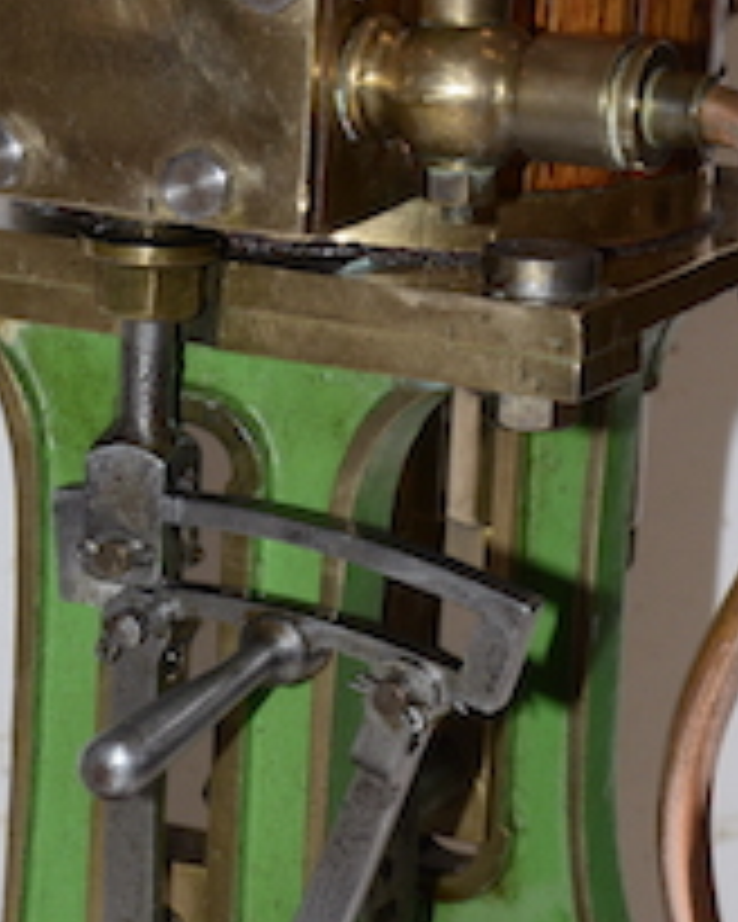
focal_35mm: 196
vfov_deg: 9.8
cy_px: 315
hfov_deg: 7.9
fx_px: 5351
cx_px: 324
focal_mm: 70
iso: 800
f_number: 13
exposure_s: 1/60
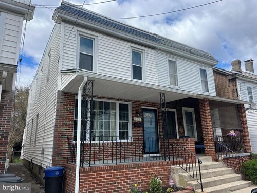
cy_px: 96
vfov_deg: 53.1
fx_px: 193
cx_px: 128
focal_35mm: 26
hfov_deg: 67.3
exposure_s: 1/3257
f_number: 1.5
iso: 50
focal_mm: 5.7
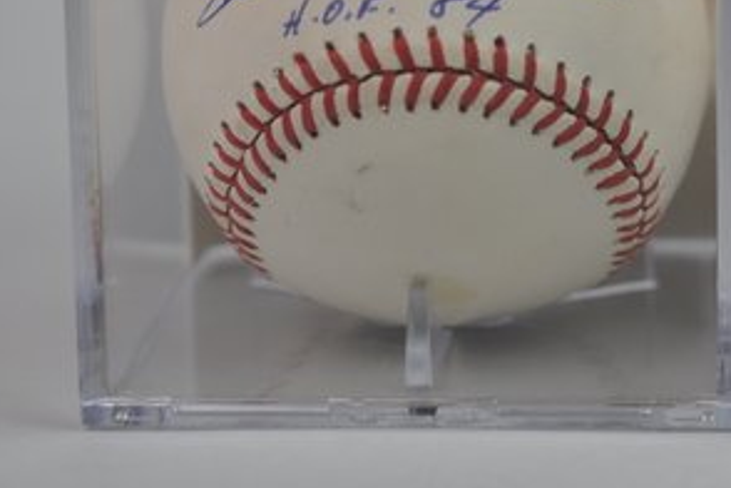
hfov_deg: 13.9
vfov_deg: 9.4
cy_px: 81
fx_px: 2944
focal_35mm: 145
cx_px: 766
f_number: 4.5
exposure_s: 1/80
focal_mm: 40
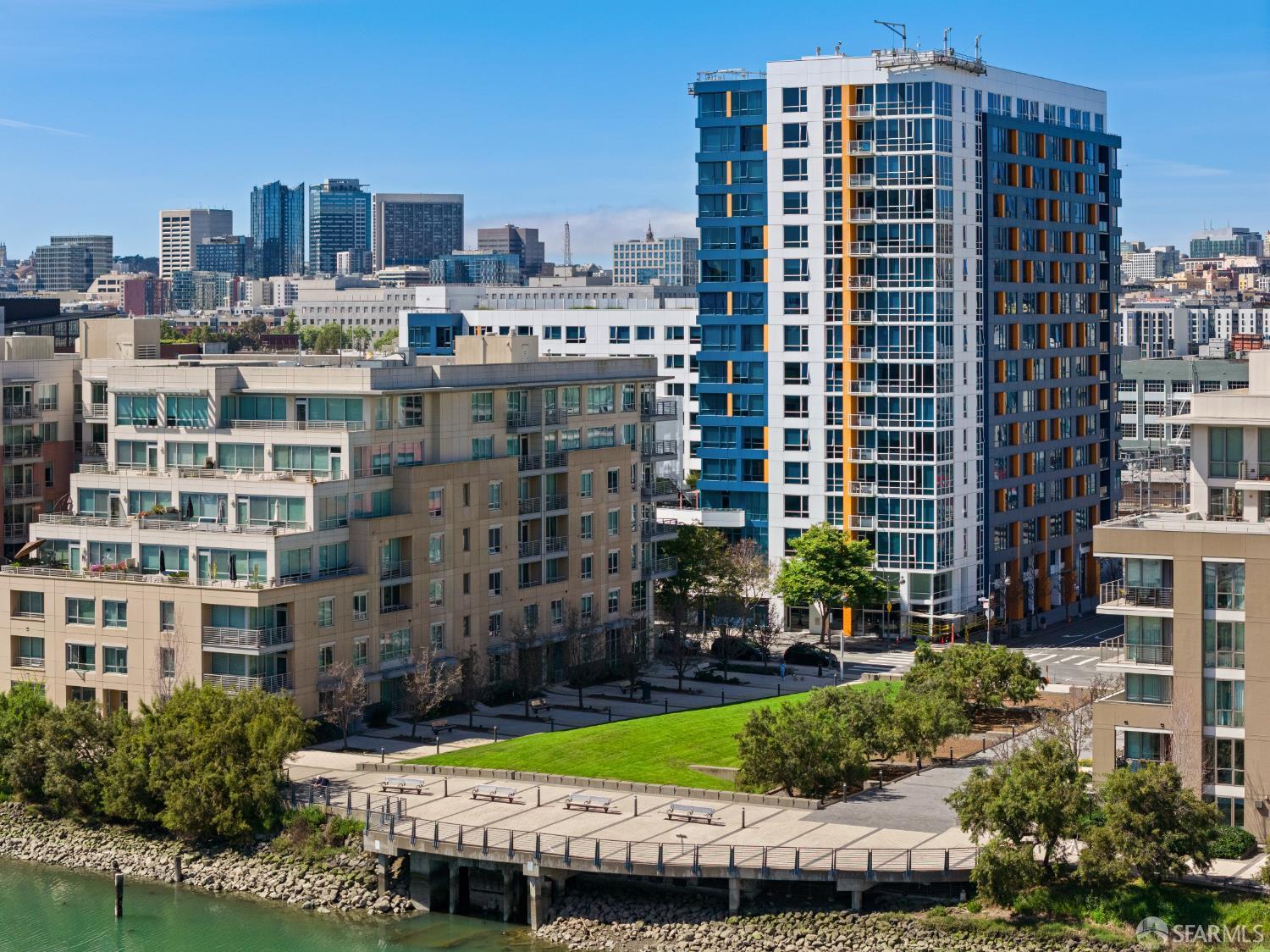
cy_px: 476
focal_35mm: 70
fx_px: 2567
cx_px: 635
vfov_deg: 21.0
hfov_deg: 27.8
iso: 200
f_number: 2.8
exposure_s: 1/1600
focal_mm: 19.4
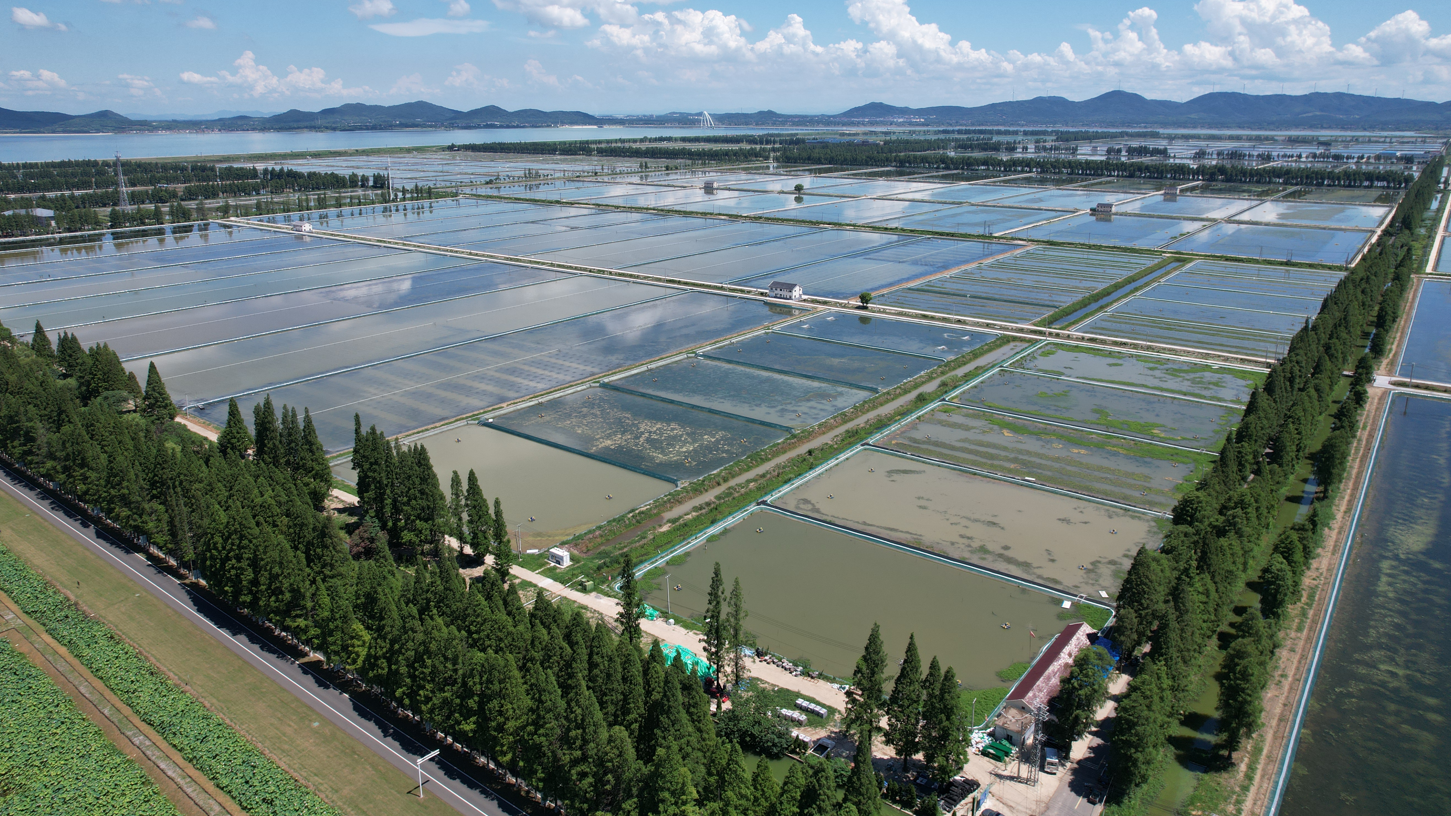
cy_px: 328
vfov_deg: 47.4
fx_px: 923
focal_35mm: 24
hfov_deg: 76.3
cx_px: 702
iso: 110
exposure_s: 1/2000
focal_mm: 8.38
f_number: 2.8
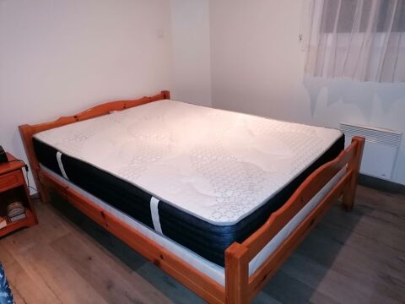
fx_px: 316
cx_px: 202
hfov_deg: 65.3
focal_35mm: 27
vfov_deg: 51.4
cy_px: 152
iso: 320
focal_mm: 4.75
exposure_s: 1/25
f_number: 1.8
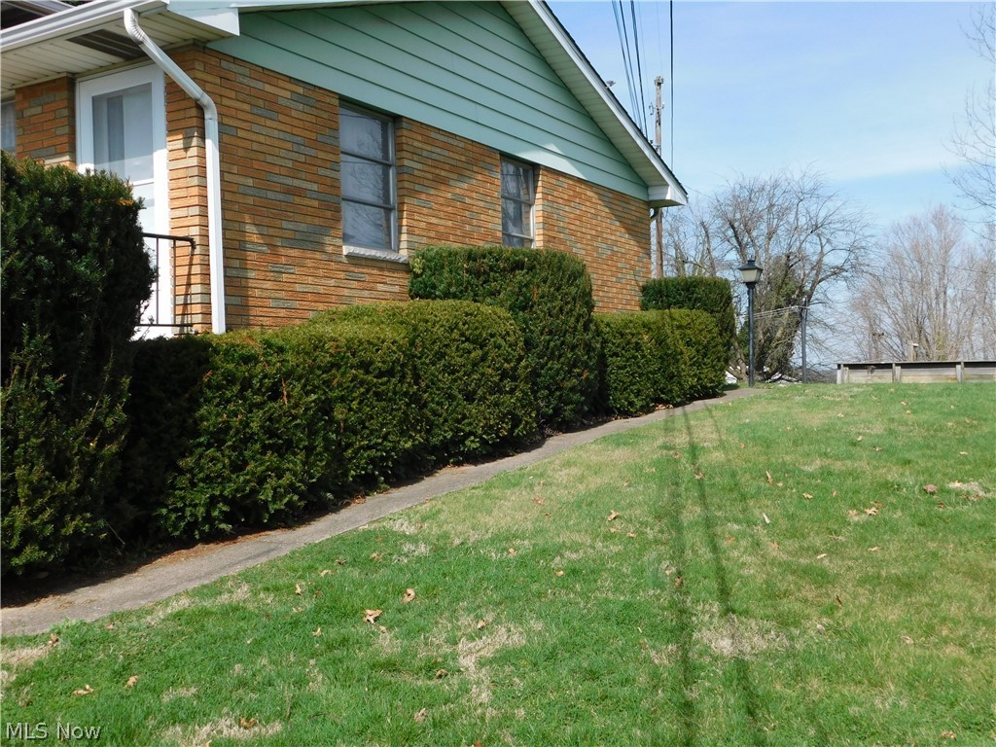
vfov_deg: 39.7
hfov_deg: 51.4
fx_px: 1036
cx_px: 498
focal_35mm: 36
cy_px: 374
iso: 125
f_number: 3.5
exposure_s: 1/1000
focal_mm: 6.3
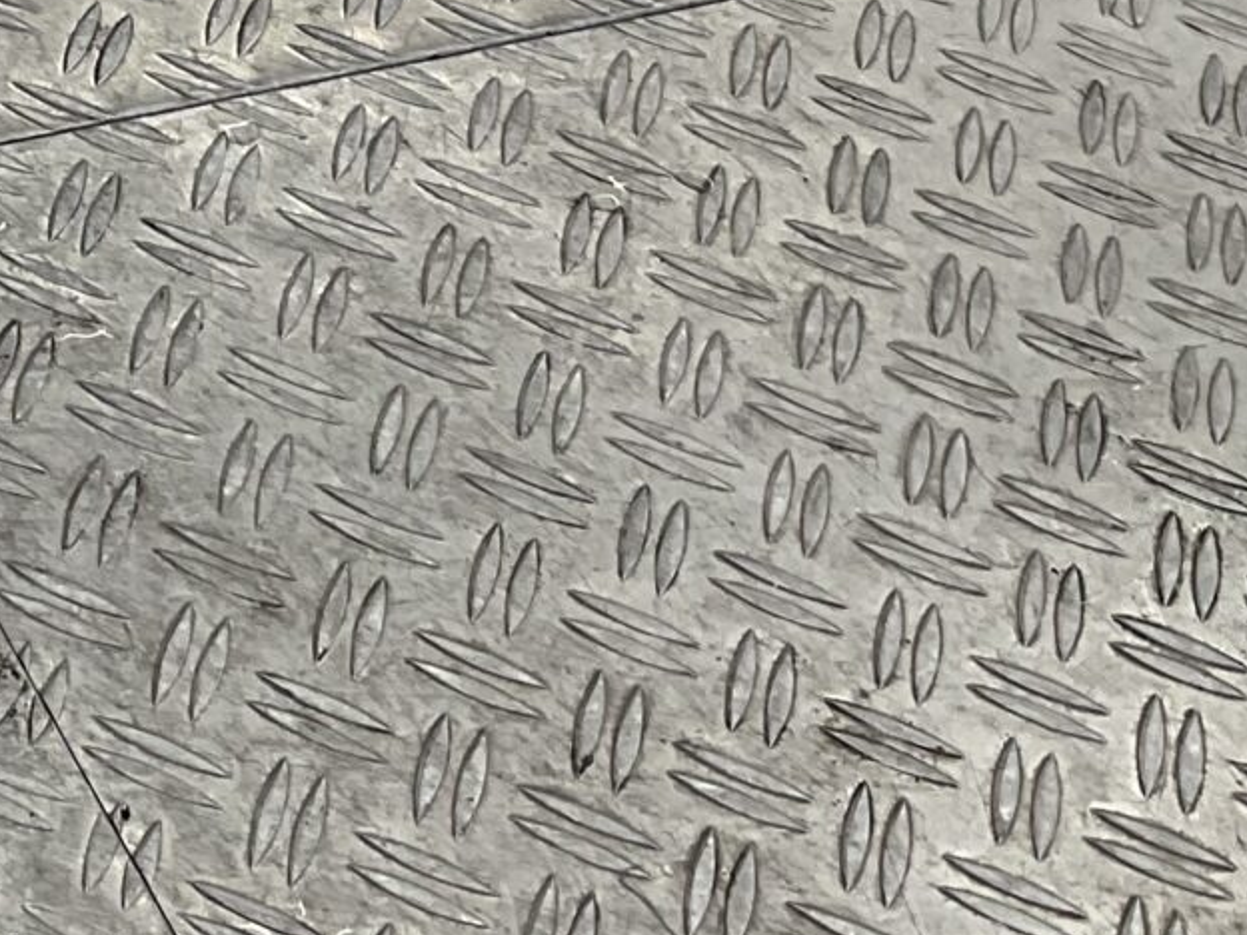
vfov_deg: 11.3
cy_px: -925
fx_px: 4287
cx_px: -462
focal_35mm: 119
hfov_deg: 15.6
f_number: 1.8
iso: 16
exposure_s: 1/146
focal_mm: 3
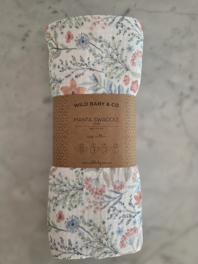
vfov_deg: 73.9
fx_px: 175
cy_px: 132
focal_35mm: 23
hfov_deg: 58.9
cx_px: 99
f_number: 1.7
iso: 1000
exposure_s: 1/101
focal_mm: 6.3
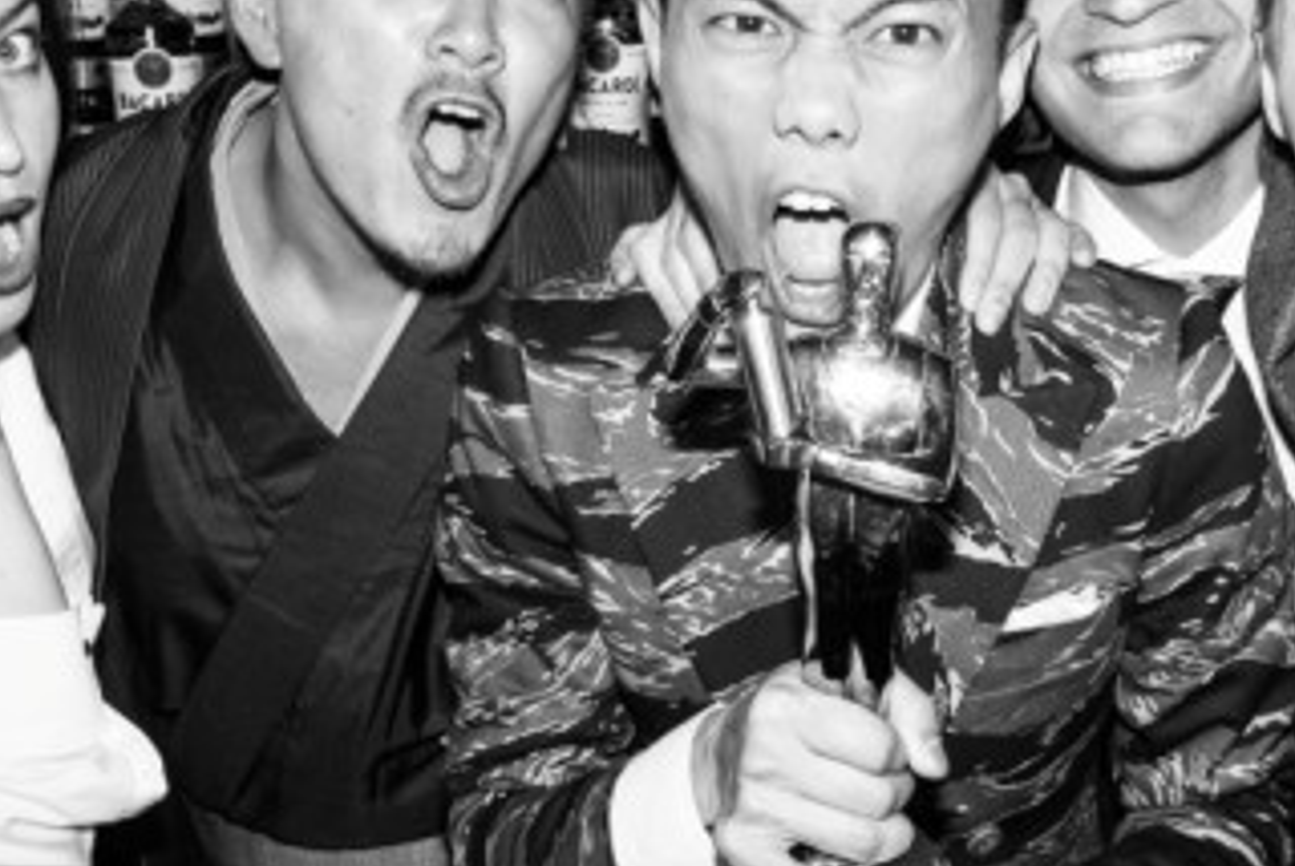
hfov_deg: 40.9
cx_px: 769
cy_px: 407
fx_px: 1728
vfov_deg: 28.1
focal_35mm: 48
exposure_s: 1/200
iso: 400
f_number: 6.3
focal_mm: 16
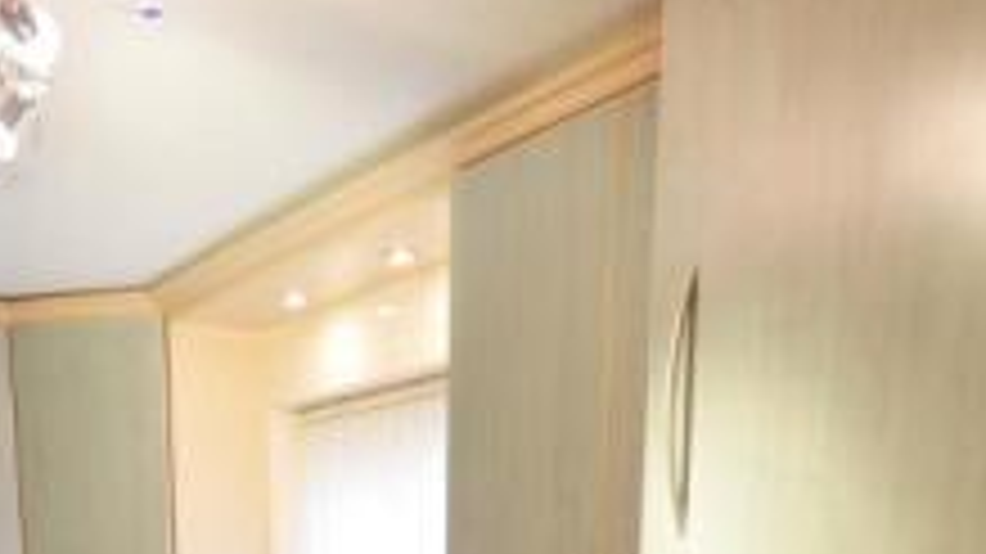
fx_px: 1228
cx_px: 342
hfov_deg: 43.2
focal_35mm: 47
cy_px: 959
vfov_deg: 19.7
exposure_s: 1/60
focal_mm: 10
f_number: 3.5
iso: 720
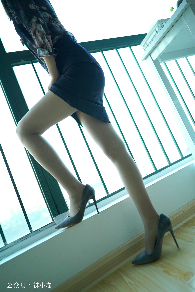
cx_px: 98
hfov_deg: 53.2
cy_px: 146
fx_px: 195
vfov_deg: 73.7
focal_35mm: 24
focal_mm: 24
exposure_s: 1/320
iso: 640
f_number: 1.4
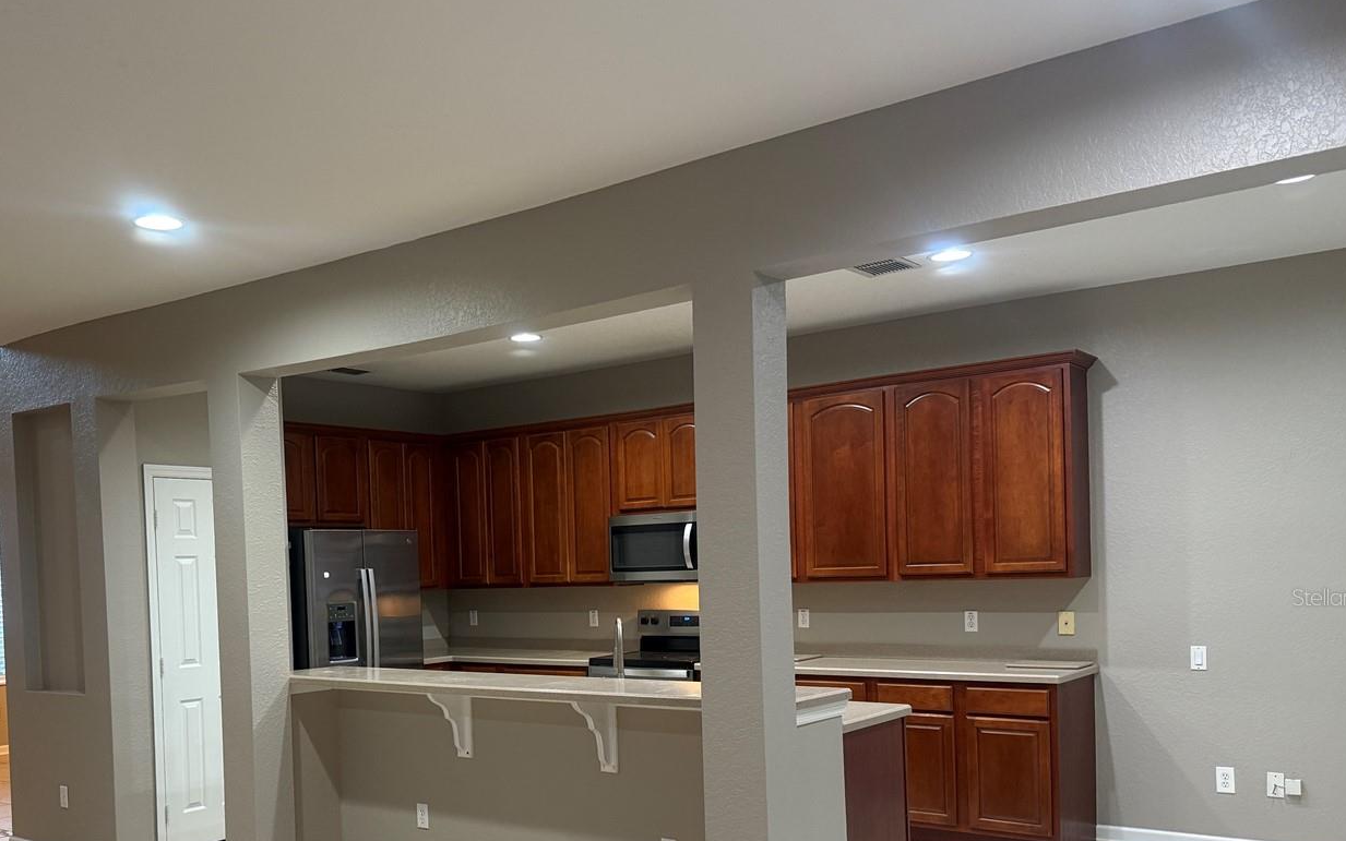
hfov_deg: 57.6
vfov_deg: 37.7
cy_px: 597
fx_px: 1211
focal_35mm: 33
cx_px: 522
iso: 250
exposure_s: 1/60
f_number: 1.78
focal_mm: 6.76
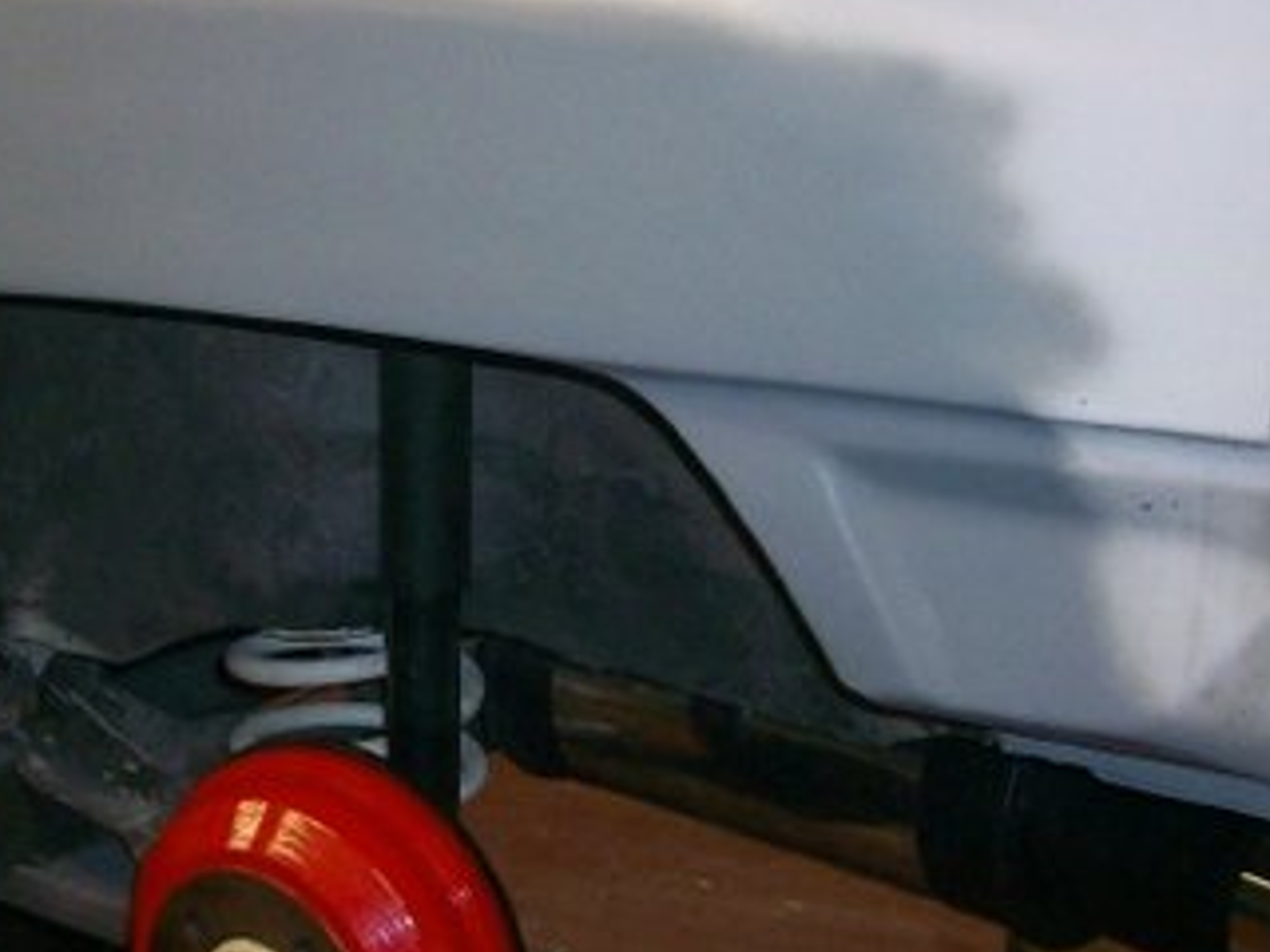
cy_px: 424
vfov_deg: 21.6
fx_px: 2495
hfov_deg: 28.2
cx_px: 325
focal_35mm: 68
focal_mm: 5.7
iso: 160
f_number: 2.8
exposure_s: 1/60
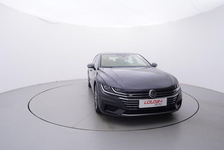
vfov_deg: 56.2
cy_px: 75
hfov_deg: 77.3
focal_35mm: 22
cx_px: 112
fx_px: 140
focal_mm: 15
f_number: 5
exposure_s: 1/80
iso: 200
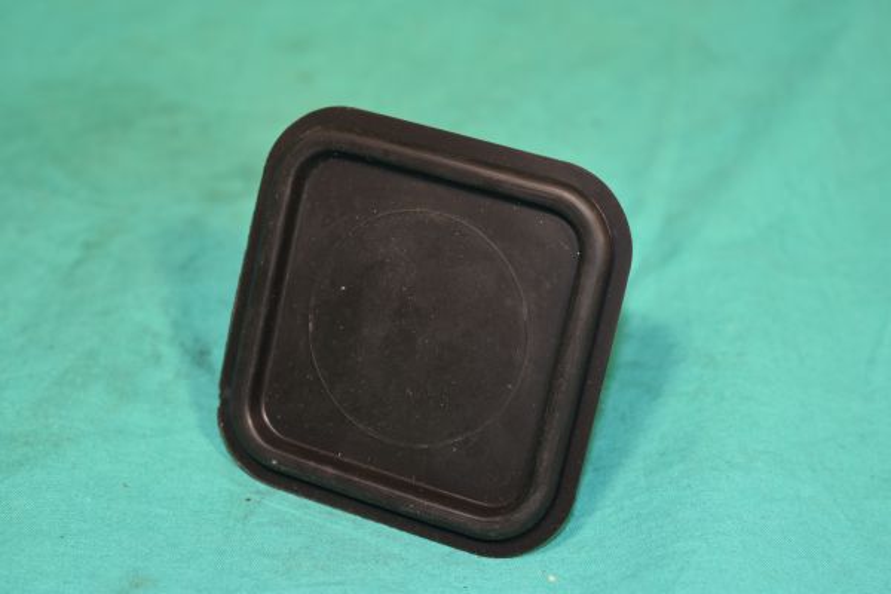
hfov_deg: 28.1
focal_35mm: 72
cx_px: 446
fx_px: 1782
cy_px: 297
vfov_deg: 18.9
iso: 320
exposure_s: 1/125
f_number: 5.6
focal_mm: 48
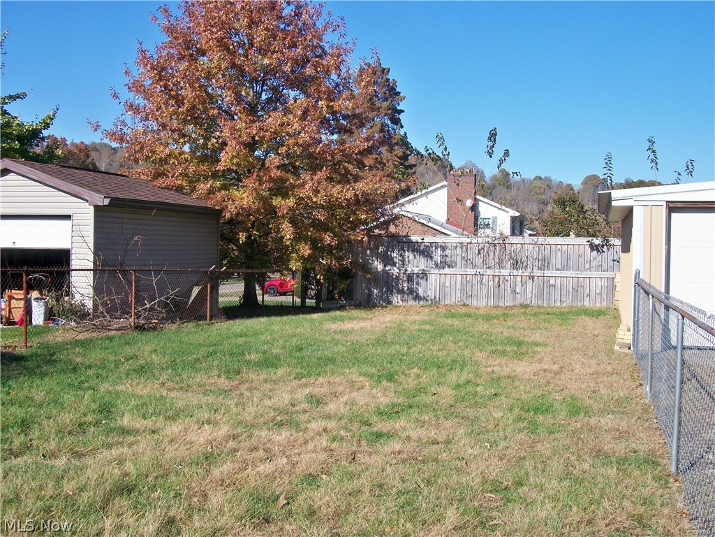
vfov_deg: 36.0
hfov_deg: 46.8
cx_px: 358
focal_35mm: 40
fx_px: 826
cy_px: 268
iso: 80
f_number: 9.9
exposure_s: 1/125
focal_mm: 7.1
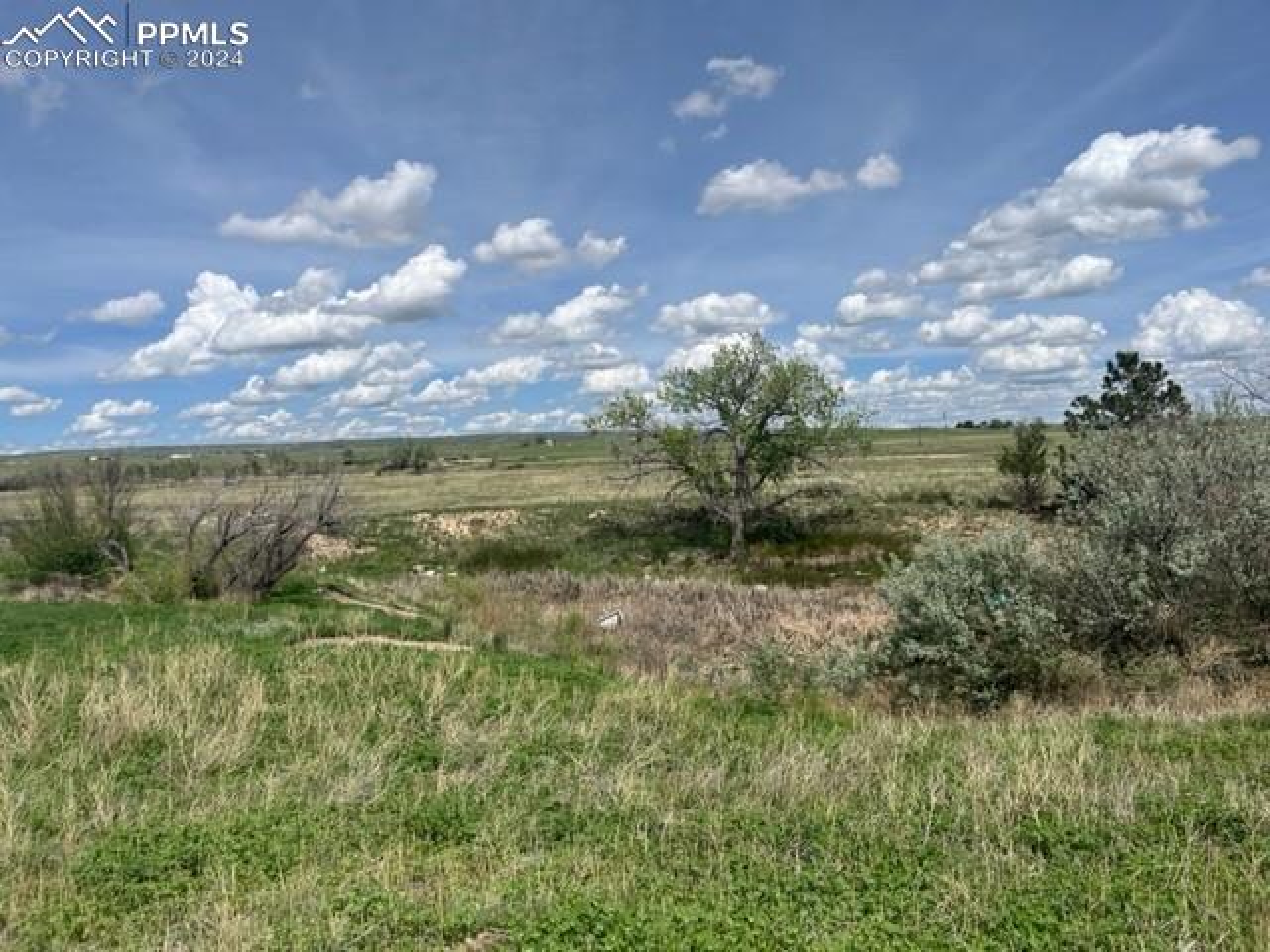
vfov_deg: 53.1
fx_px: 954
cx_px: 635
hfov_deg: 67.3
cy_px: 476
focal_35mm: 26
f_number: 1.6
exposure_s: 1/6897
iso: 50
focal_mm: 5.1
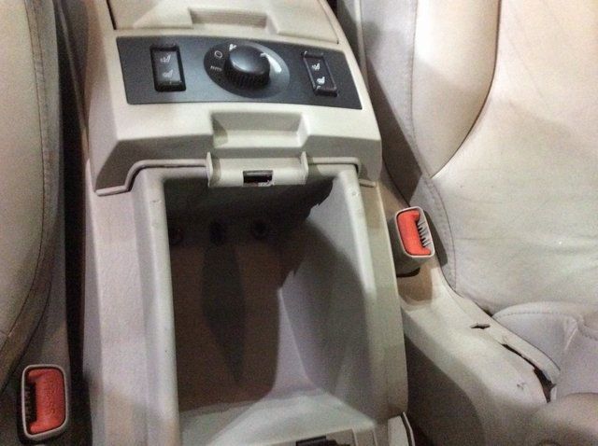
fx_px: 552
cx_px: 299
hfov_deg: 56.9
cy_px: 223
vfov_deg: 44.1
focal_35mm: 32
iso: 640
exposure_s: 1/15
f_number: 2.4
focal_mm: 3.3
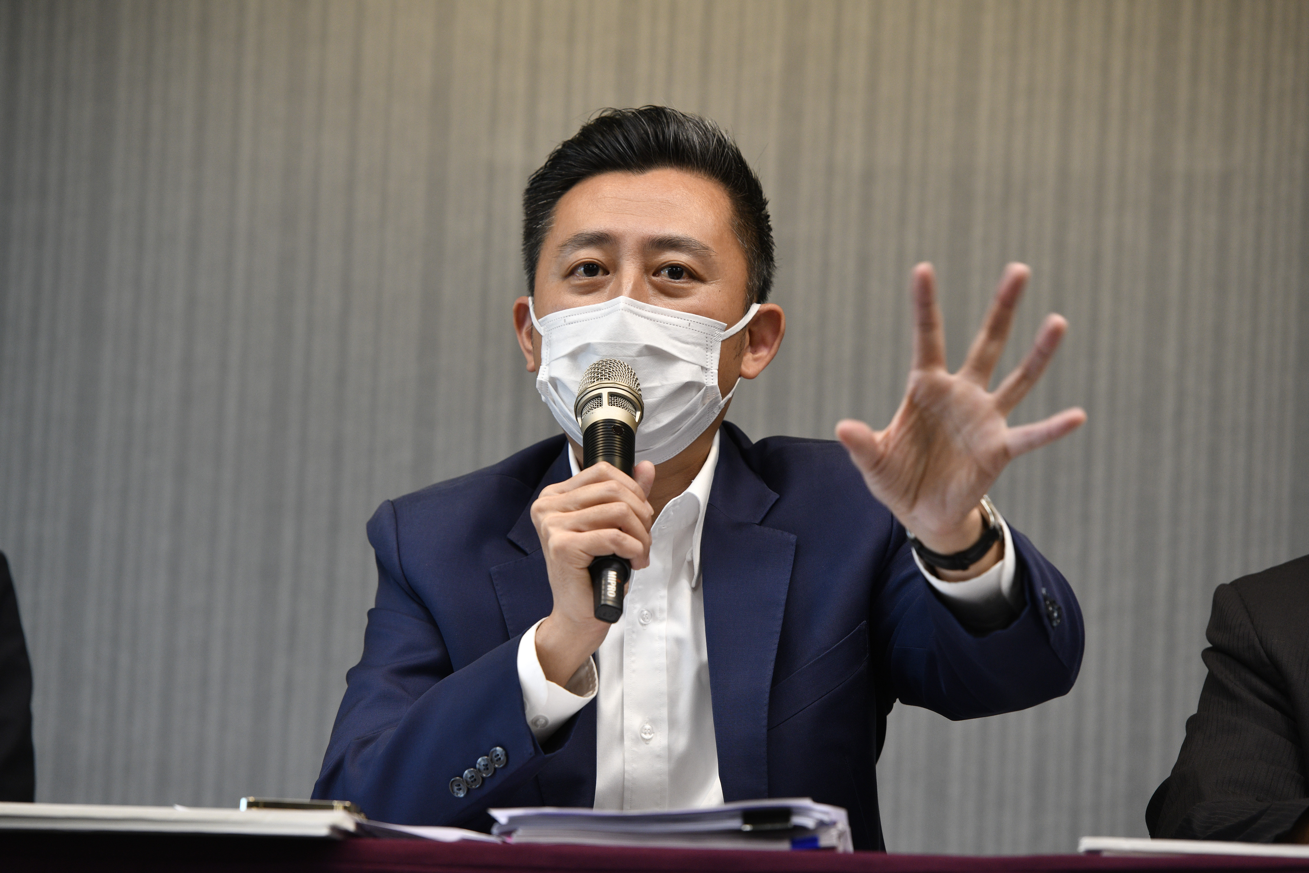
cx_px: 654
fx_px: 5817
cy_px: 436
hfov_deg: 12.8
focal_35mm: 160
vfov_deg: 8.6
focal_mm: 160
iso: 800
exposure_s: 1/250
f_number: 4.8
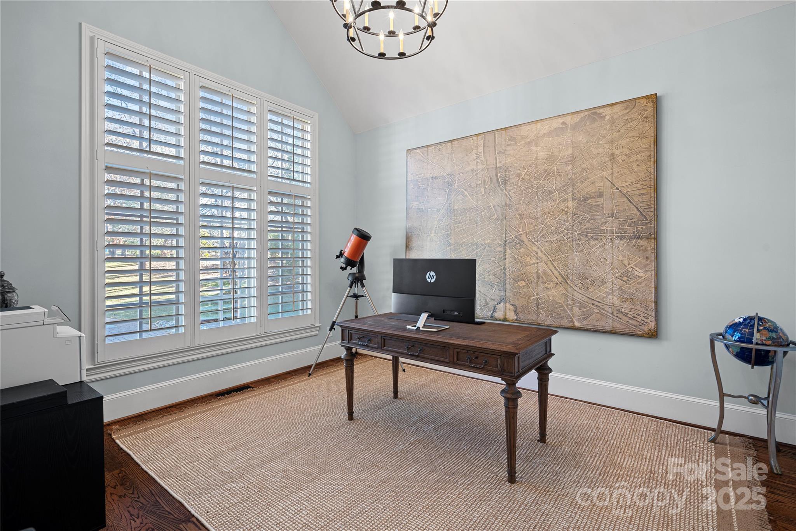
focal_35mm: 16
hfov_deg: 96.7
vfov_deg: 73.7
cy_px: 266
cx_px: 398
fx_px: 354
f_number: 8
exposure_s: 1
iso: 200
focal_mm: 16
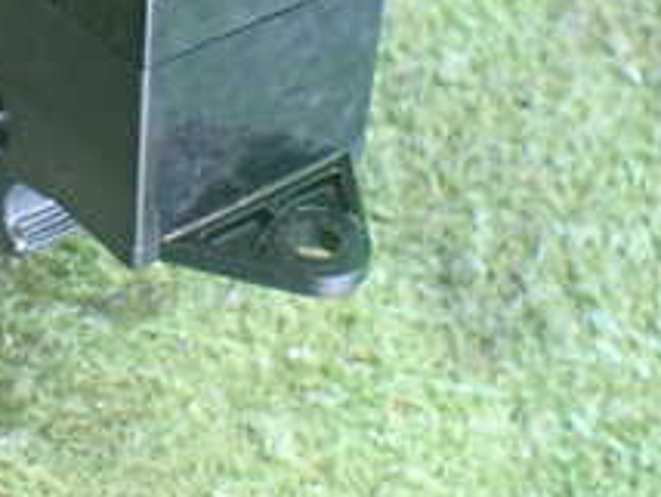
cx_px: 15
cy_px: -83
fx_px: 1606
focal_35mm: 84
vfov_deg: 16.9
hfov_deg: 22.5
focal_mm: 5.4
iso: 1000
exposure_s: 1/30
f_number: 2.3
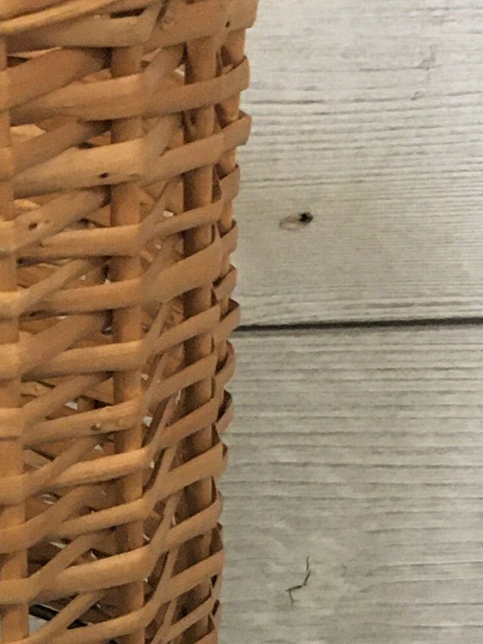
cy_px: 737
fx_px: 2175
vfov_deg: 16.3
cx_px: -166
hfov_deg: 12.2
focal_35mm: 117
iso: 200
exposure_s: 1/17
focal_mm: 4.15
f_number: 2.2
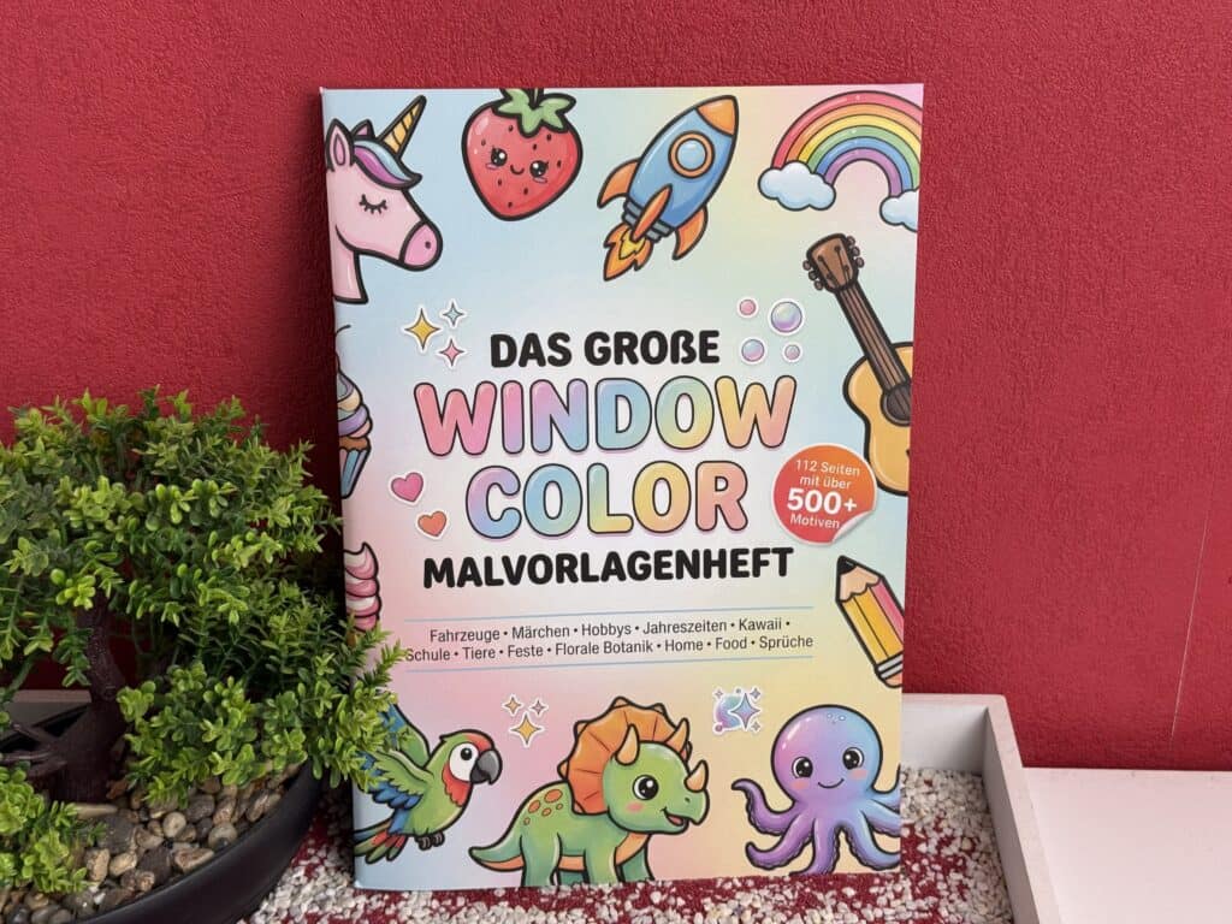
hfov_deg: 39.7
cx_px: 616
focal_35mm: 48
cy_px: 462
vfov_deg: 30.3
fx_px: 1708
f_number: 1.78
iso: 50
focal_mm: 6.76
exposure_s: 1/100
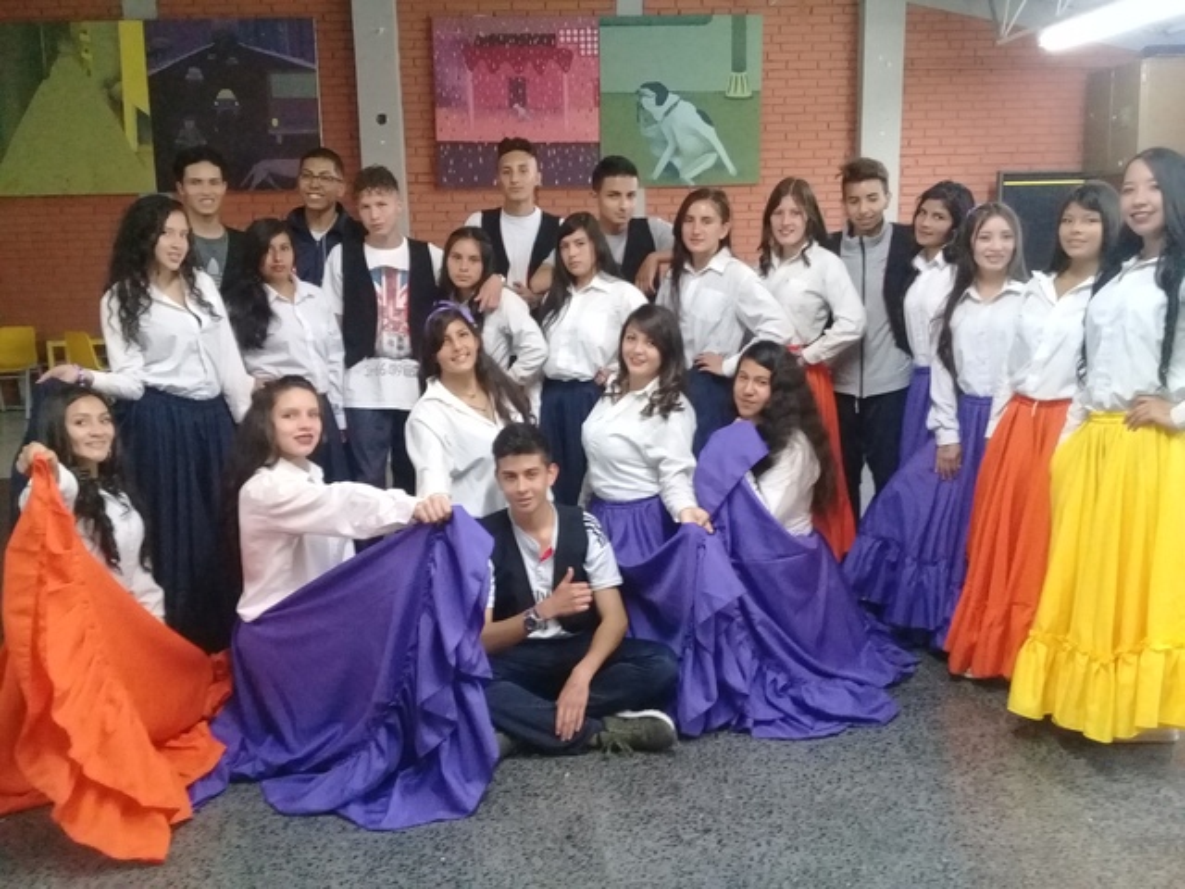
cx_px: 592
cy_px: 444
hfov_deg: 58.4
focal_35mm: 31
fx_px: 1061
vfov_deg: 45.4
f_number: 2.2
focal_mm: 3.3
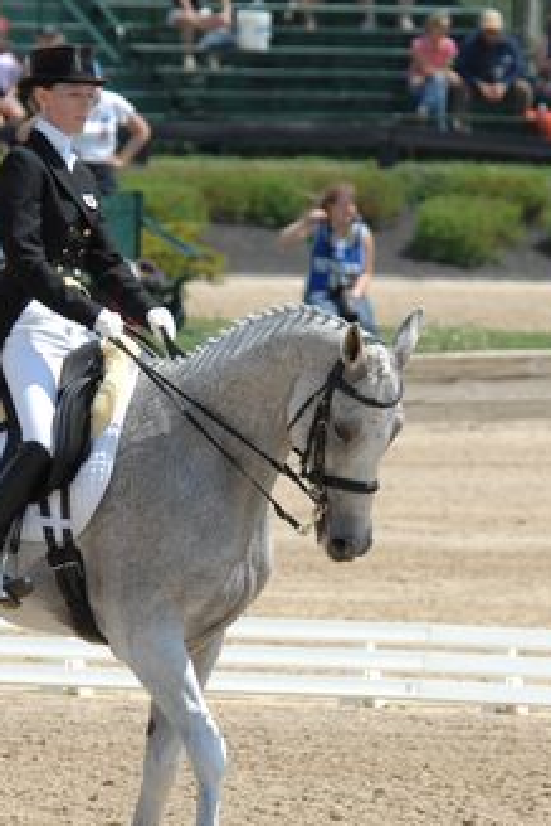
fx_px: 13415
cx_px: 184
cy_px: 490
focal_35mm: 585
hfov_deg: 2.4
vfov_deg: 3.5
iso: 200
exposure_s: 1/800
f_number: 6.3
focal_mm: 200
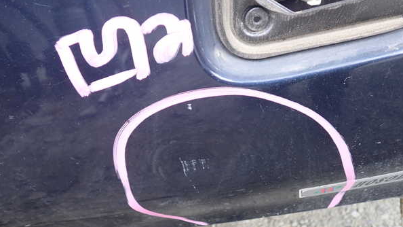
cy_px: 118
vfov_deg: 35.6
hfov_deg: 59.5
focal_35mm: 33
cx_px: 202
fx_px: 353
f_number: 2.3
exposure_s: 1/80
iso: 100
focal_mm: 5.4
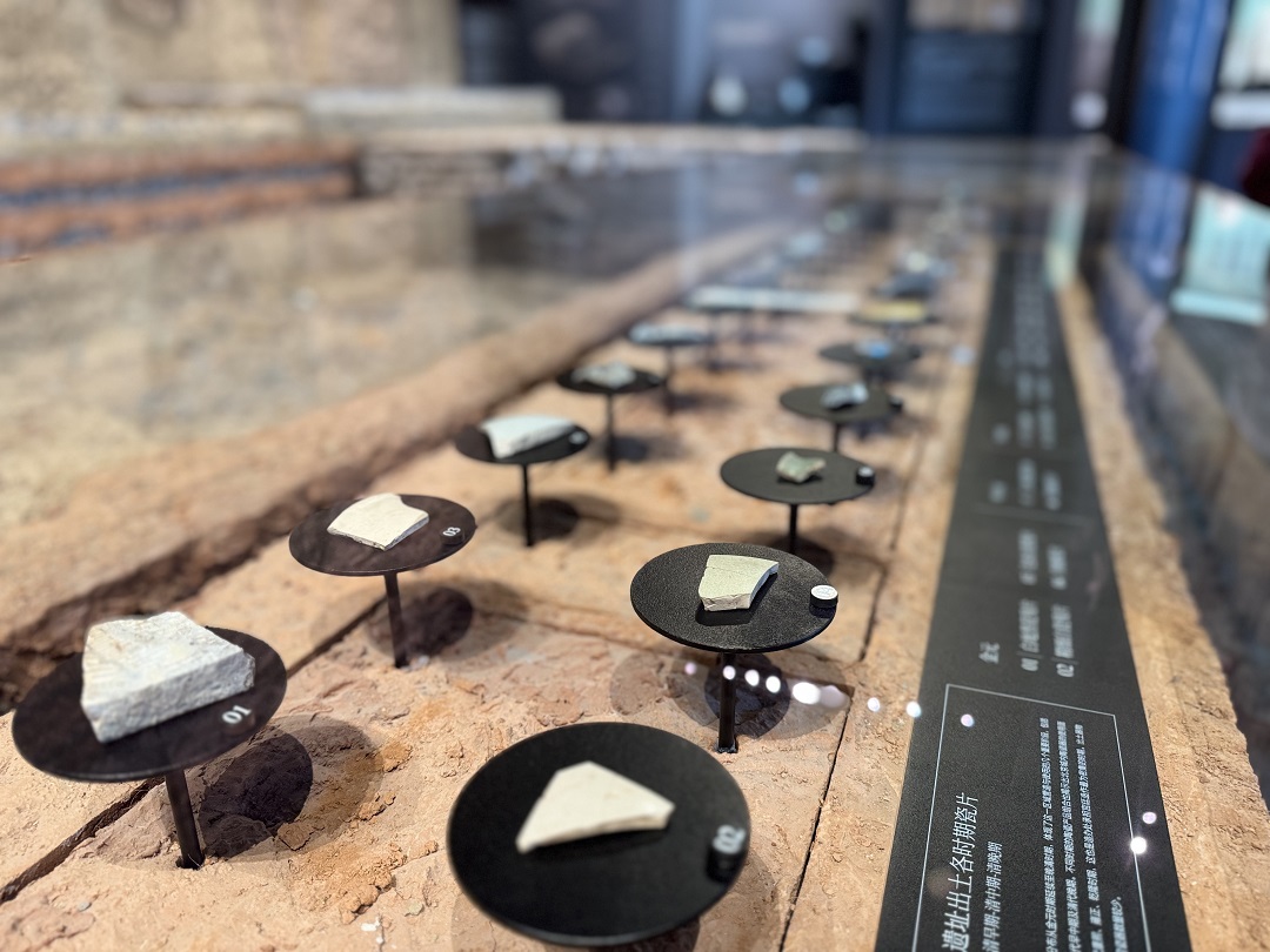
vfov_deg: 56.8
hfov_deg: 71.6
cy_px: 476
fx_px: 881
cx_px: 635
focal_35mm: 24
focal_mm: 6.76
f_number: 1.78
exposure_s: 1/84
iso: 200
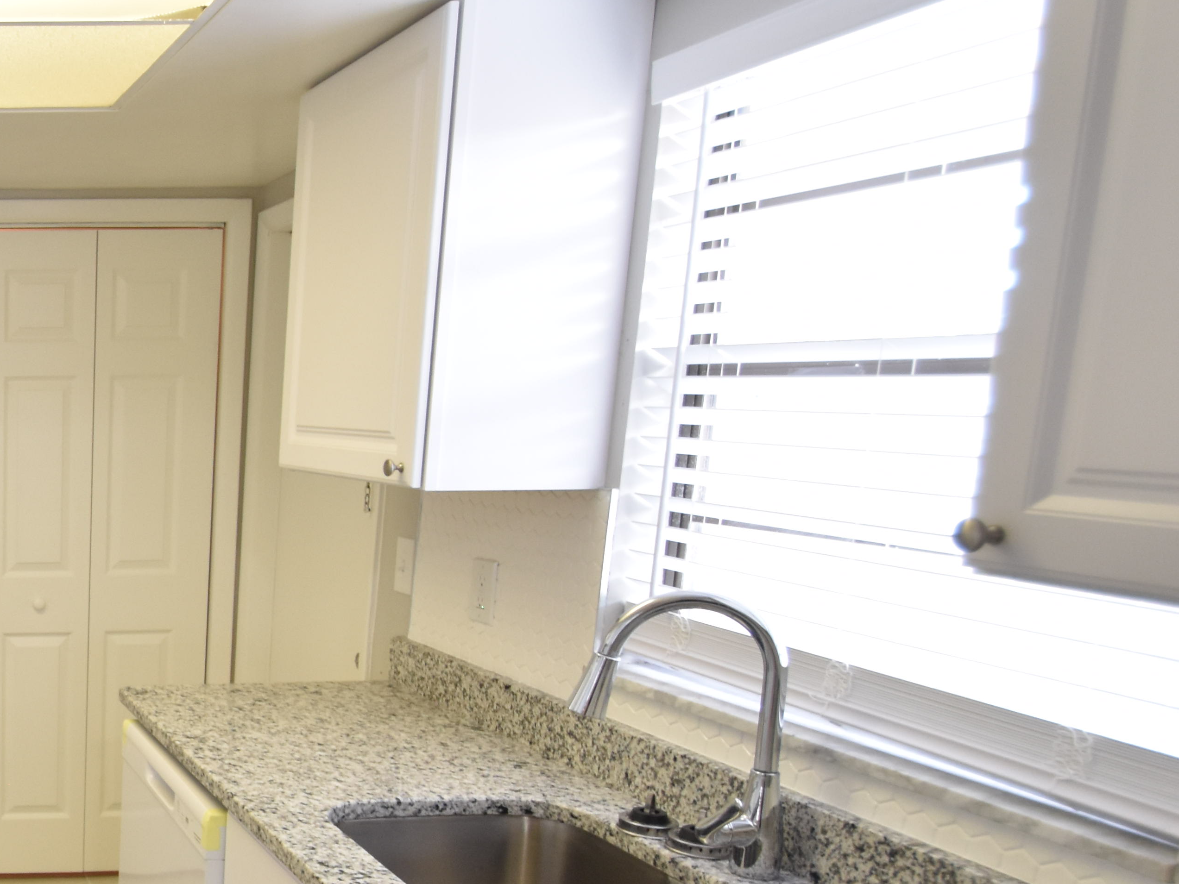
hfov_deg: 42.4
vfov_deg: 41.0
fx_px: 1158
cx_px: -120
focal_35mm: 34
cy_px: 617
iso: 800
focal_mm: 10
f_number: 3.5
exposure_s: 1/45
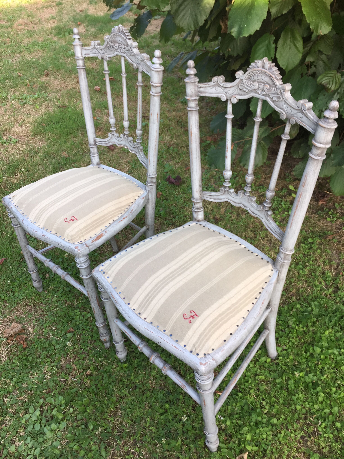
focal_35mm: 29
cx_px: 172
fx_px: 384
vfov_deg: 61.7
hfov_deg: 48.2
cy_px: 230
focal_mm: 4.15
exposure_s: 1/100
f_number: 2.2
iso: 32
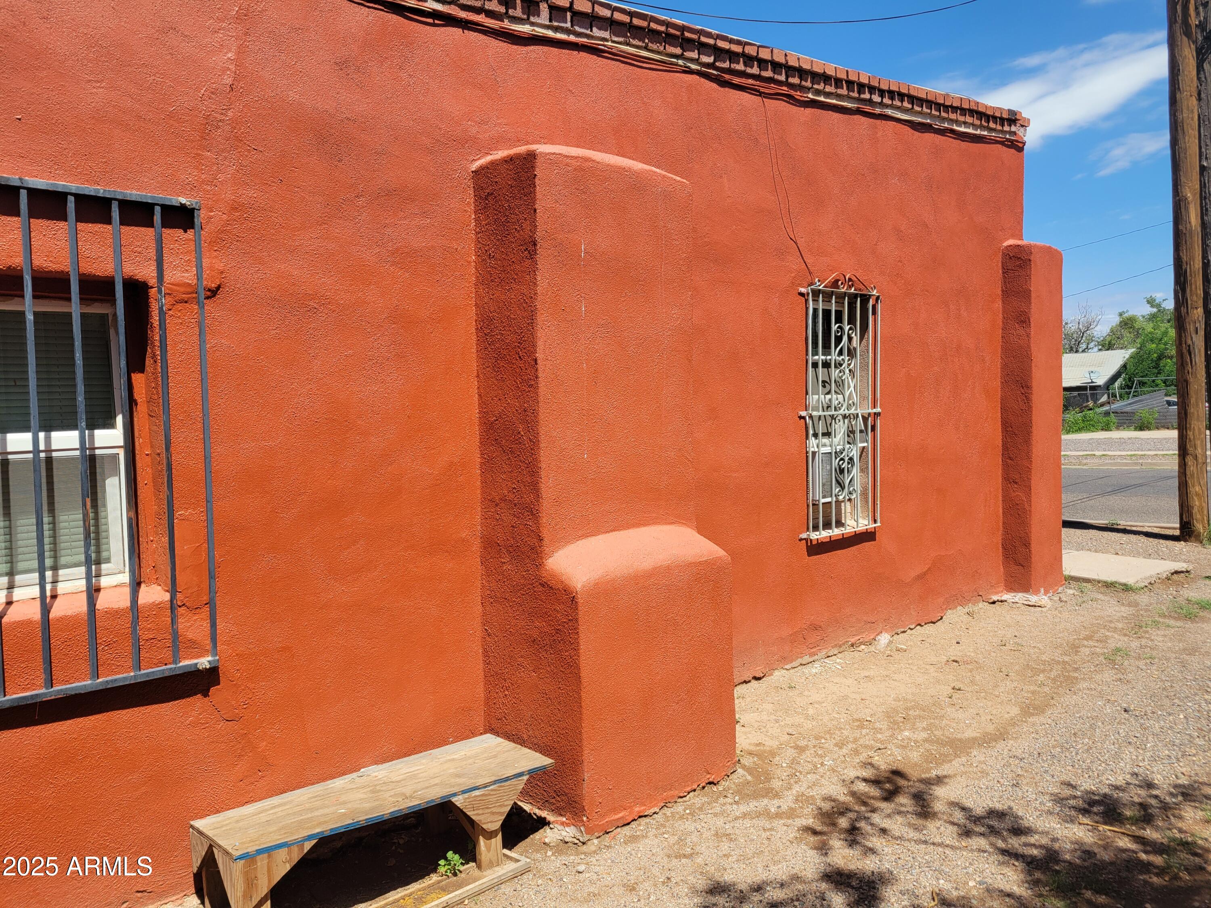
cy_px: 454
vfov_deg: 53.1
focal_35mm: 26
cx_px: 606
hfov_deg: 67.3
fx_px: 910
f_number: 1.8
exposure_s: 1/2145
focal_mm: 5.4
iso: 40
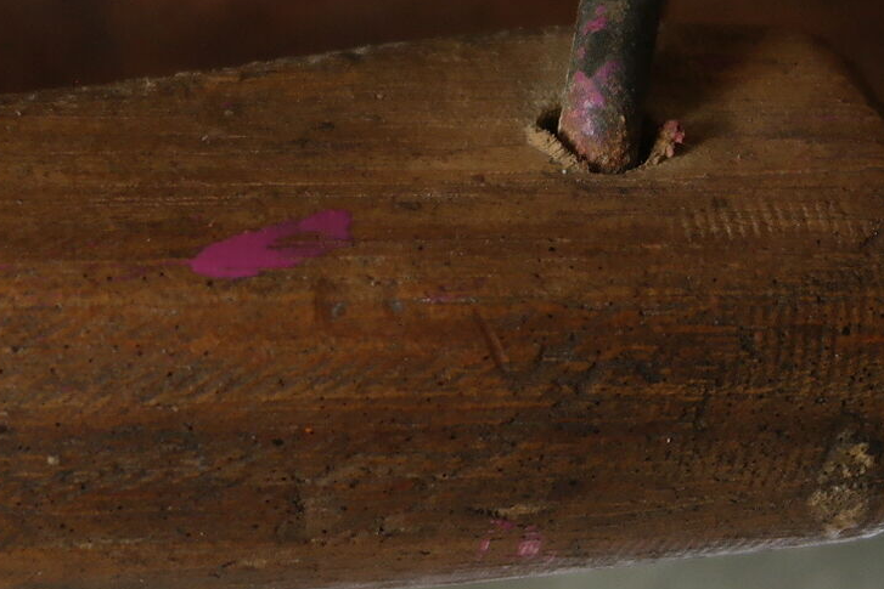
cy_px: 228
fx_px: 5329
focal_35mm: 217
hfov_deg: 9.2
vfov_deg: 6.3
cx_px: -483
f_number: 4.5
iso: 400
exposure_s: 1/60
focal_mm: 35
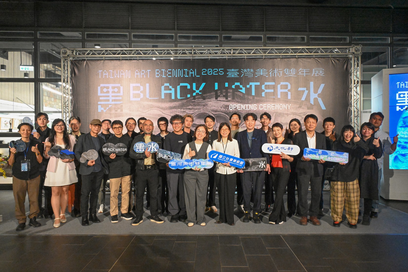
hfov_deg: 71.5
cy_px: 136
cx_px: 204
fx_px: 283
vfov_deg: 51.3
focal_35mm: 25
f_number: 22
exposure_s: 1/25
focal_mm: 25
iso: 12800
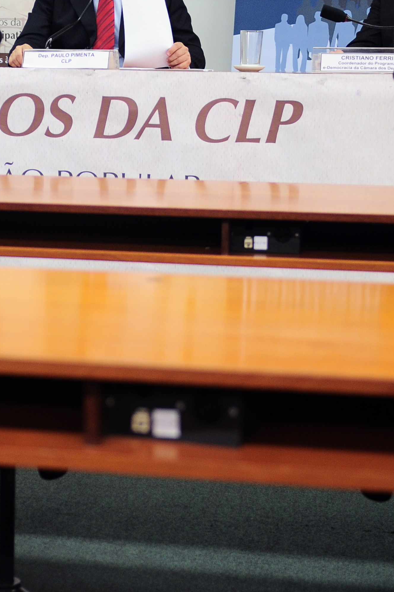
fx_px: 1397
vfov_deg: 23.9
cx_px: 102
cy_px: 285
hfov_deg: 16.0
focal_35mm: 85
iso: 800
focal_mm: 40
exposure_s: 1/160
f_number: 2.8
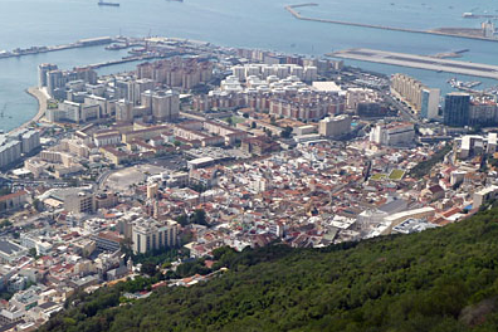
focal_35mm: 63
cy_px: 185
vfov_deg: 21.6
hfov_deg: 31.6
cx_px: 155
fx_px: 871
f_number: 4.5
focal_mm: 6.5
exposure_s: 1/500
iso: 80
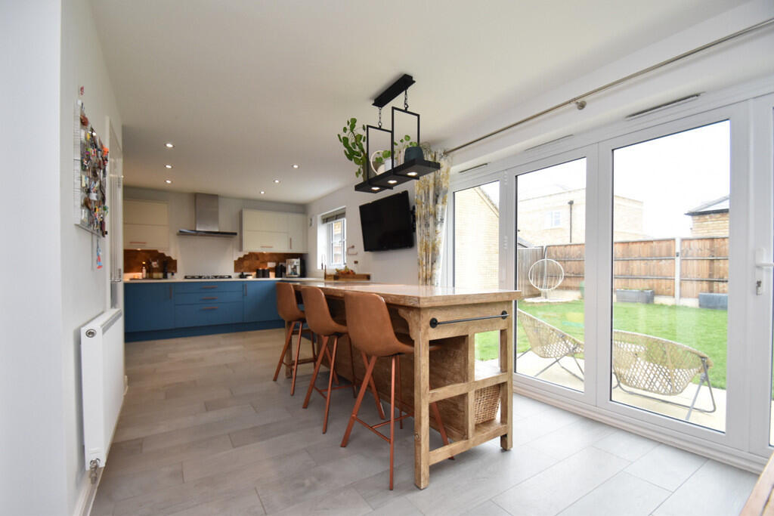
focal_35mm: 15
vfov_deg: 77.3
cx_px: 387
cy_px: 258
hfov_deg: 100.4
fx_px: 323
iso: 800
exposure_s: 1/160
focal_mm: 10
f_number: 4.5
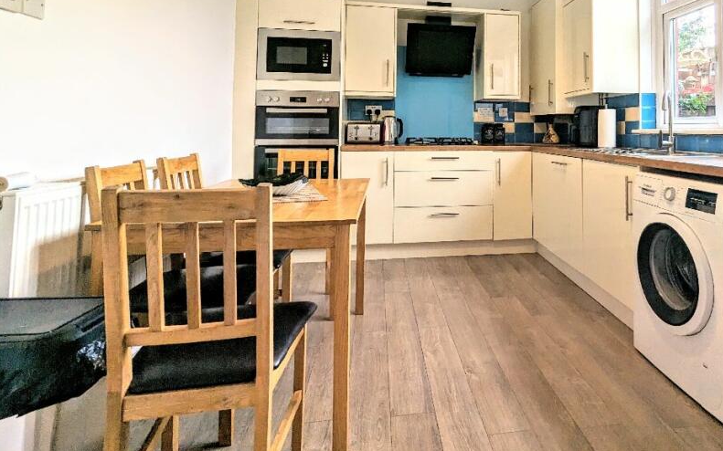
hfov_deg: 77.8
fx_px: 433
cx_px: 465
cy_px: 106
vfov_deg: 52.3
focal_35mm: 22
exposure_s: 1/251
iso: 101
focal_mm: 2.35
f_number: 2.2
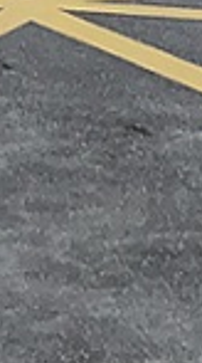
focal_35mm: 273
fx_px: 2616
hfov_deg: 4.4
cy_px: -622
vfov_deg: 7.2
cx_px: 154
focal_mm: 3.99
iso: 20
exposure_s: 1/1499
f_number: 1.8
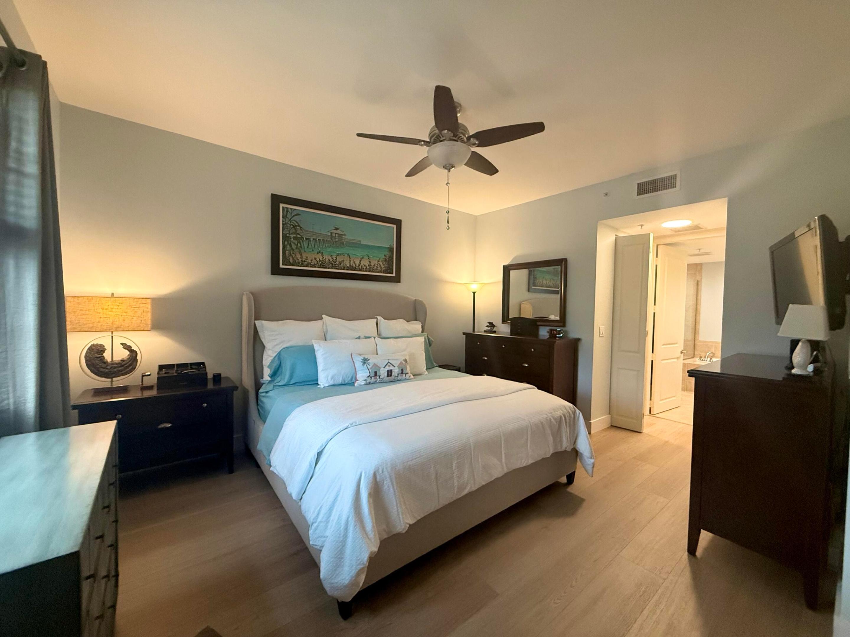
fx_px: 344
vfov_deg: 85.7
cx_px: 425
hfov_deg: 102.1
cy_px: 318
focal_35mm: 14
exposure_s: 1/120
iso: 500
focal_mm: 2.22
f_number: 2.2
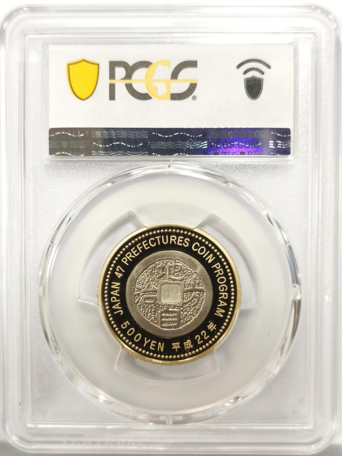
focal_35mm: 54
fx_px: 711
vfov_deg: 35.5
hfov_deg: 27.0
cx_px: 171
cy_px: 228
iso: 160
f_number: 16
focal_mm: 5.56
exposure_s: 1/100
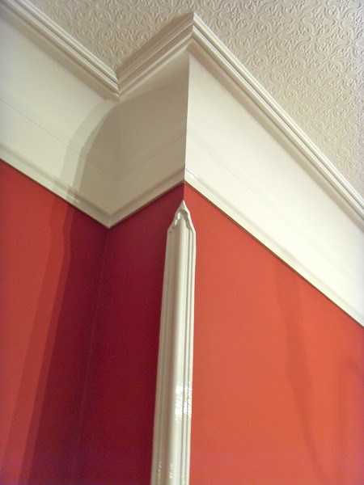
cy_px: 242
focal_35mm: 39
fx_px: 547
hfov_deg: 36.8
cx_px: 182
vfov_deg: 47.9
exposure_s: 1/6
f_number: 3.5
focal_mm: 6.6
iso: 200
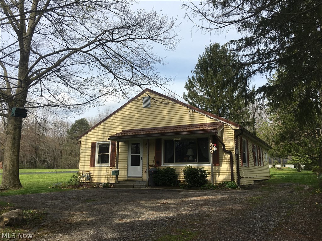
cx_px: 161
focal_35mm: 29
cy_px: 120
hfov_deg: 61.7
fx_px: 270
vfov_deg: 48.2
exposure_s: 1/1538
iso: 25
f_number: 2.2
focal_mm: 4.15
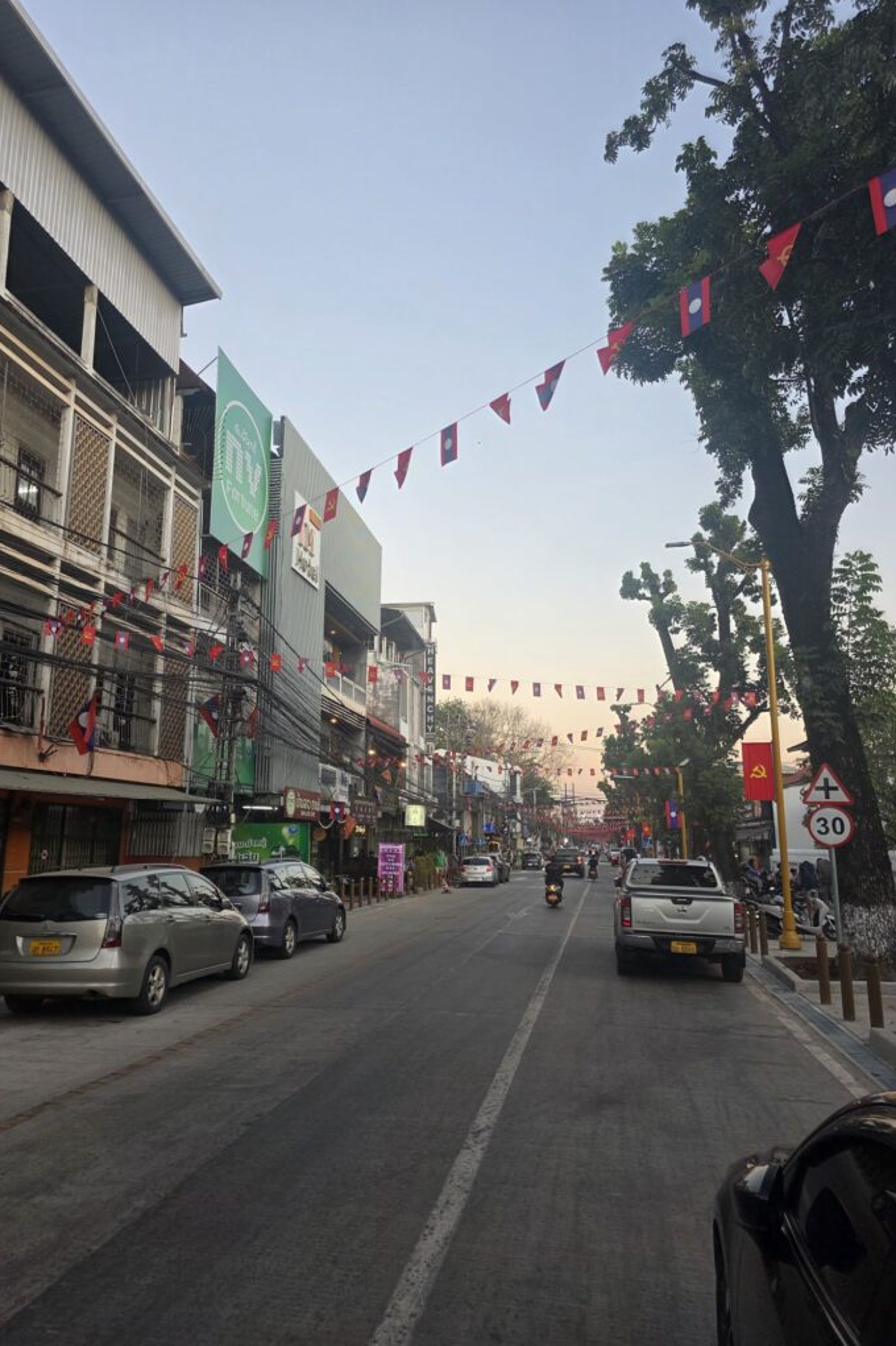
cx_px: 408
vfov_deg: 73.8
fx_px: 897
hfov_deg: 53.0
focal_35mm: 24
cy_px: 672
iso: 125
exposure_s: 1/180
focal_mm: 6.3
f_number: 1.7
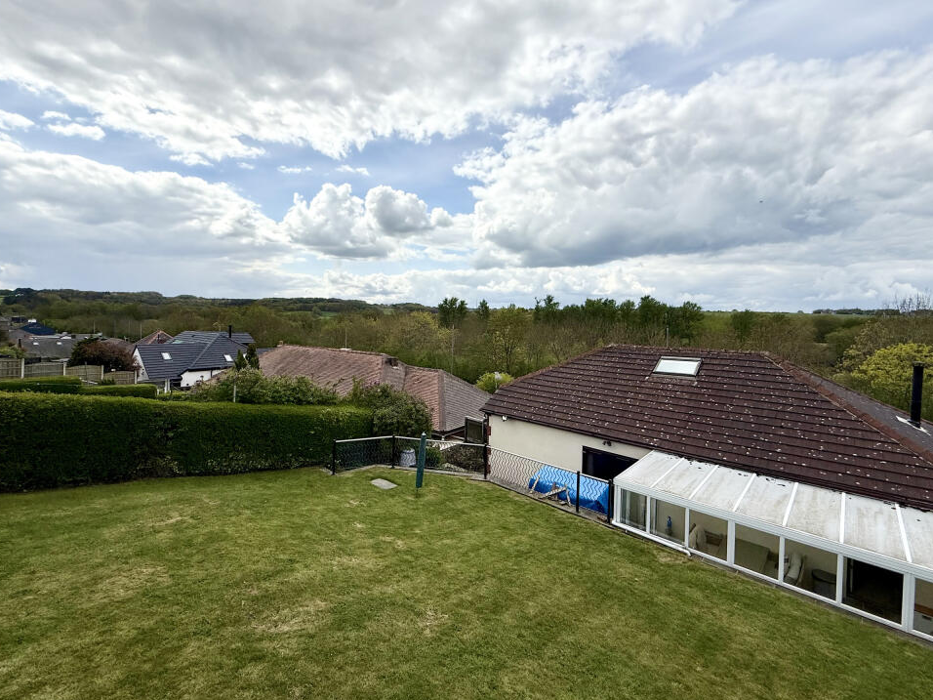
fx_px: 404
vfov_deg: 81.7
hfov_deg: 98.2
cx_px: 477
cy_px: 328
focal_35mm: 15
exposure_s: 1/2976
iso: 50
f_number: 2.2
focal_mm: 2.22
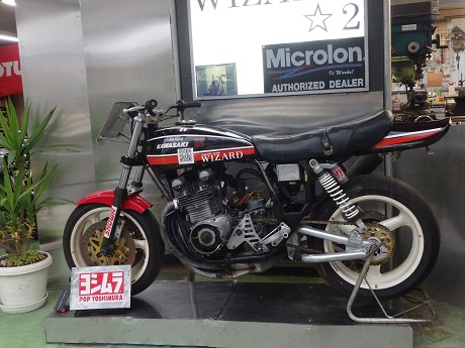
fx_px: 484
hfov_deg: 51.4
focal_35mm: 36
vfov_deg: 39.7
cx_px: 232
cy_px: 174
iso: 640
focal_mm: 6.4
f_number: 4.5
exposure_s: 1/40
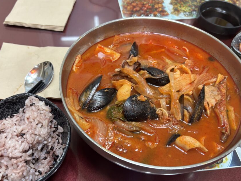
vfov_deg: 44.0
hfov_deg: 56.6
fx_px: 223
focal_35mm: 32
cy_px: 104
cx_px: 105
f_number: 1.6
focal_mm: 5.96
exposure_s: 1/60
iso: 200
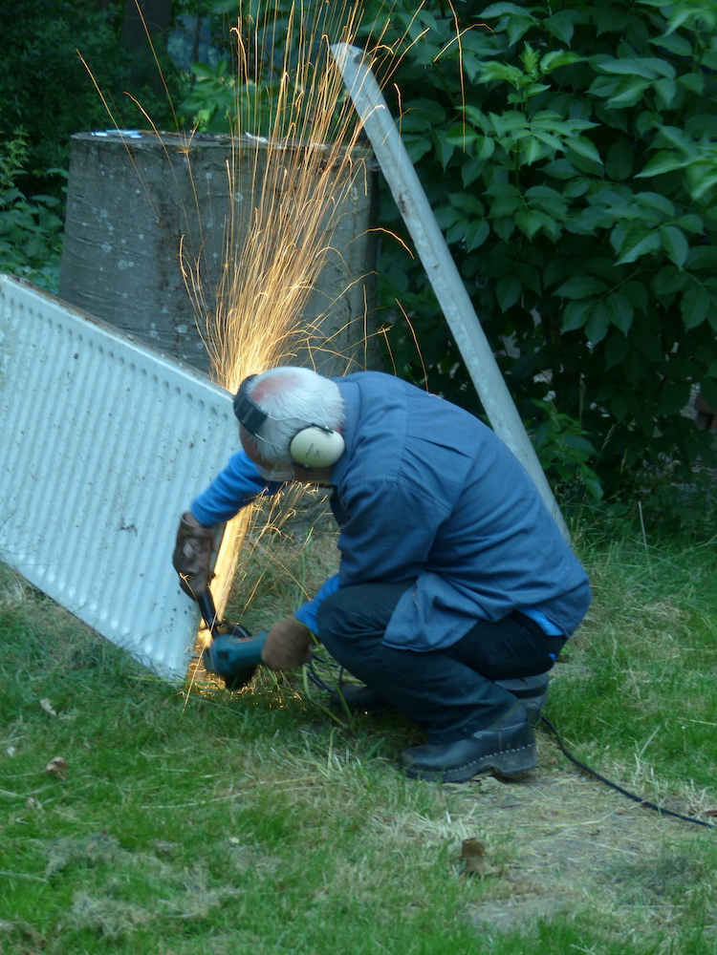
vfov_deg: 19.8
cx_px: 358
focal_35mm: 99
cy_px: 478
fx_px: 2734
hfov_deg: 14.9
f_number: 2.8
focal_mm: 17.8
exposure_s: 1/4
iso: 100
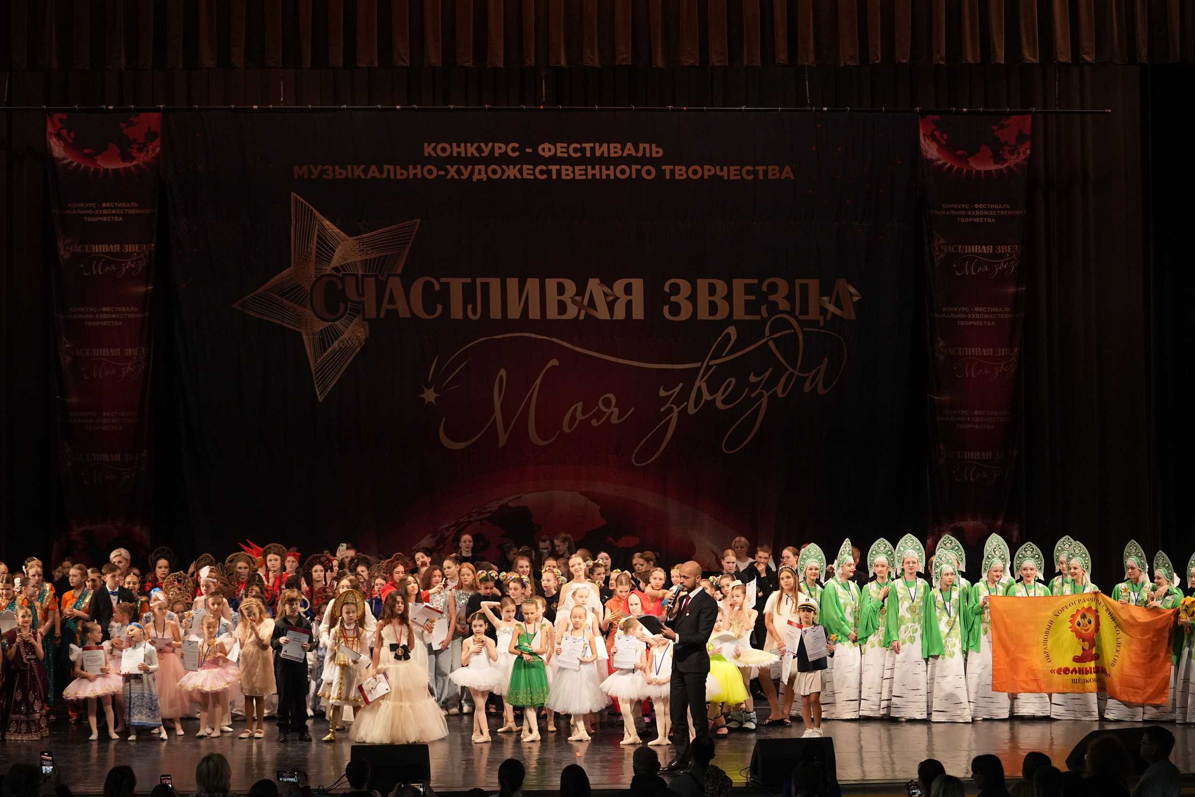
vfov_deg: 19.2
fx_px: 2357
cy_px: 398
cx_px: 605
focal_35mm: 71
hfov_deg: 28.5
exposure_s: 1/640
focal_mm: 70
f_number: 2.8
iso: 2500
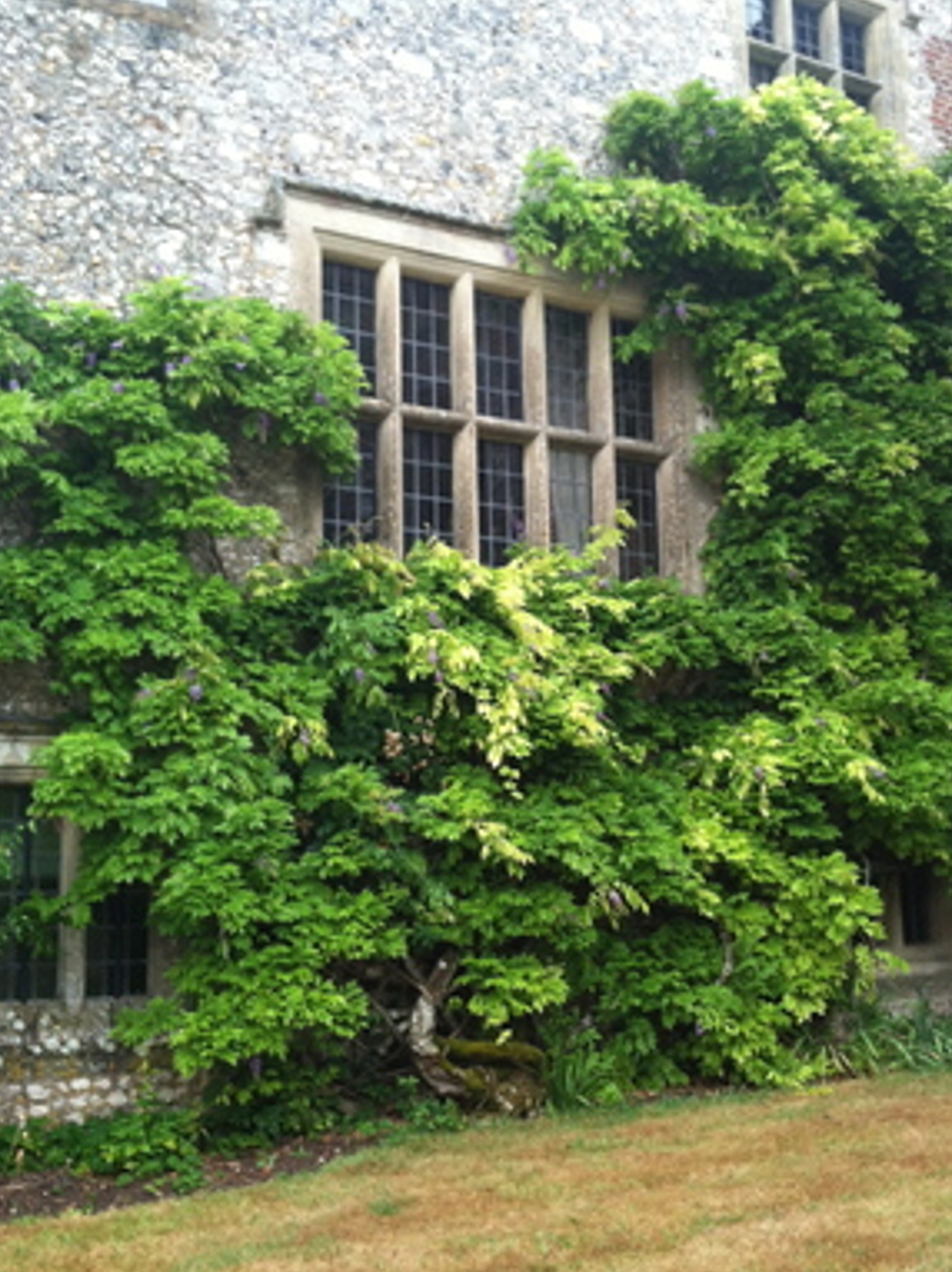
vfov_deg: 43.0
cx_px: 541
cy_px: 609
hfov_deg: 32.8
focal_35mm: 44
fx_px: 1615
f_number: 2.8
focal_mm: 3.85
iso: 100
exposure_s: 1/120
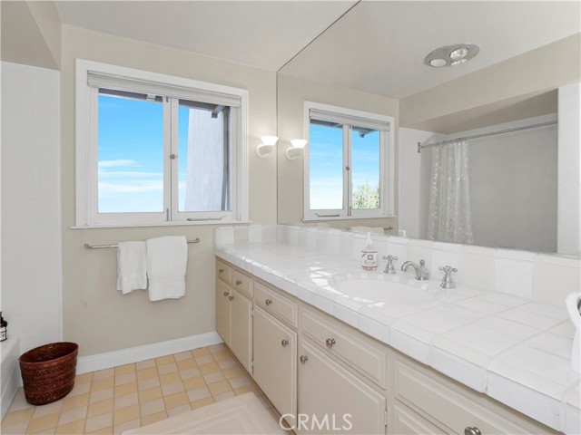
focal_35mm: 16
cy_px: 218
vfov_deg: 78.1
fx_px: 269
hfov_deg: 94.5
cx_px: 290
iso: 1600
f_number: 8
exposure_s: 1/320
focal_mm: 8
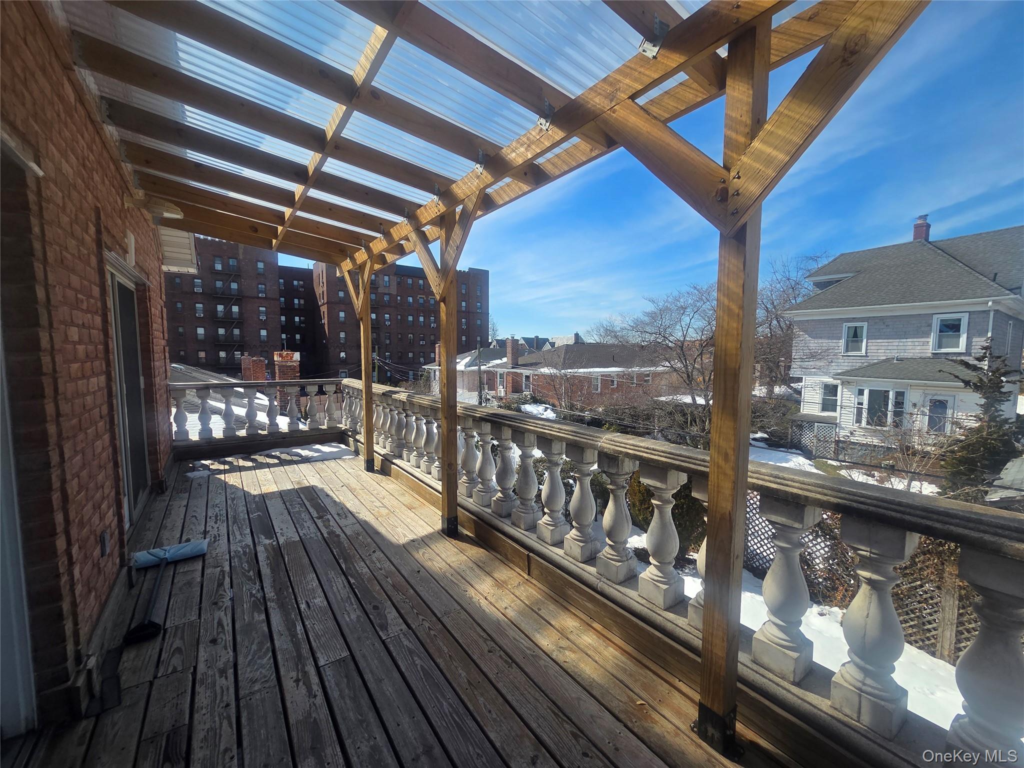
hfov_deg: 106.2
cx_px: 512
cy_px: 384
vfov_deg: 89.9
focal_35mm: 13
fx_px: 385
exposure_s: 1/2005
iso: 50
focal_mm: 2.2
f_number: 2.2
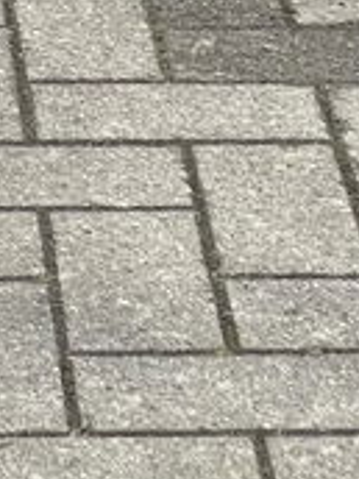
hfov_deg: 4.8
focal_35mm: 309
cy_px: -927
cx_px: -186
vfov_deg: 6.0
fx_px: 4273
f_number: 2
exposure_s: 1/99
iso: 25
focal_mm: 6
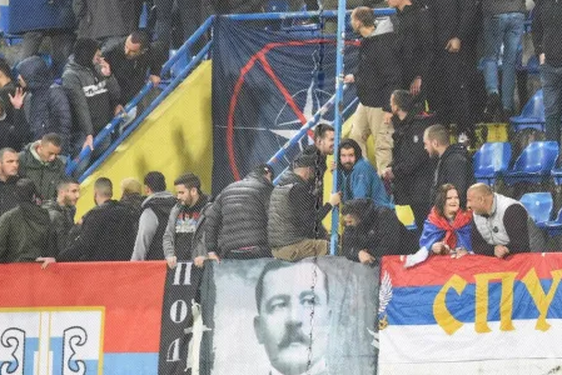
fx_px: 9247
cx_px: 459
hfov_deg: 3.5
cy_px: 132
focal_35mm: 592
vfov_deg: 2.3
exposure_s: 1/160
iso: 4000
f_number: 5.6
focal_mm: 350
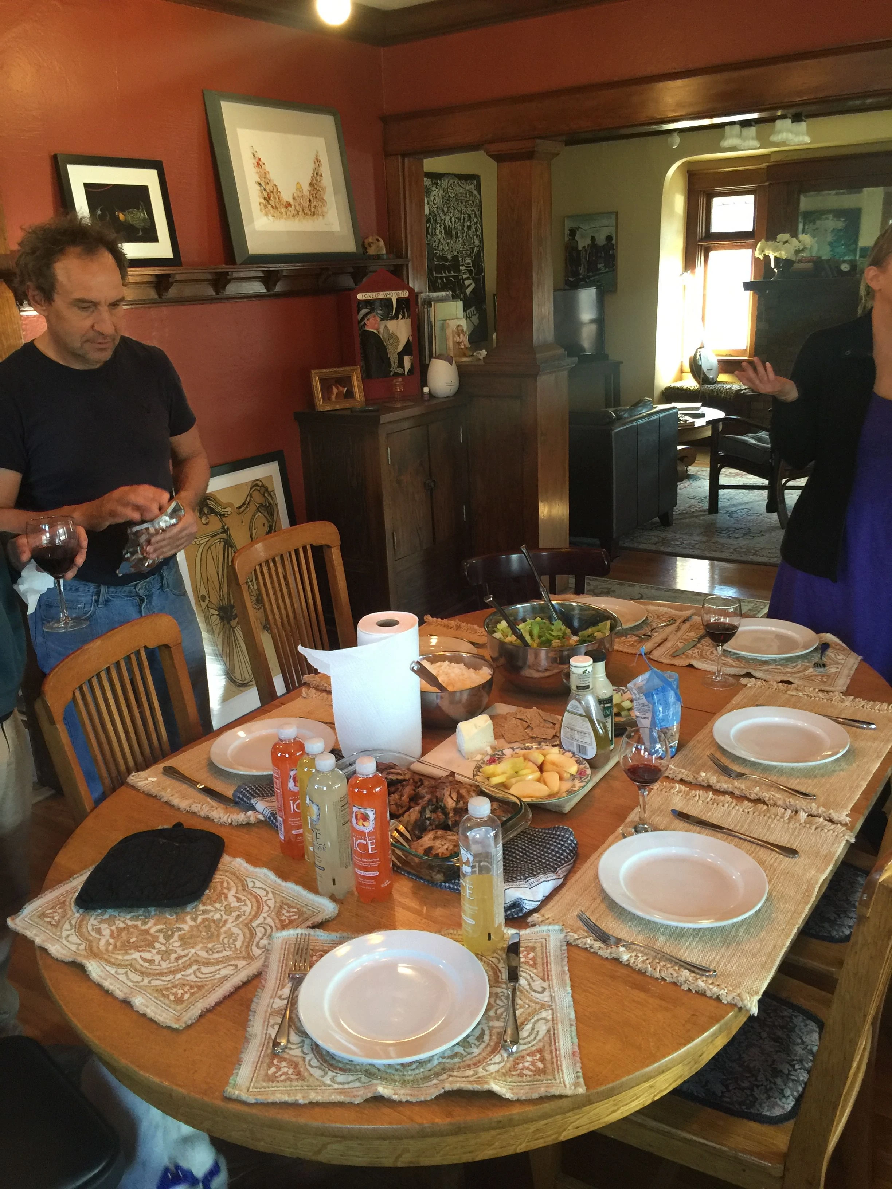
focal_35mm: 29
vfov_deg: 61.7
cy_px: 594
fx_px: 996
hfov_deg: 48.2
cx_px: 446
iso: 80
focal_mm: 4.15
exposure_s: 1/15
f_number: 2.2
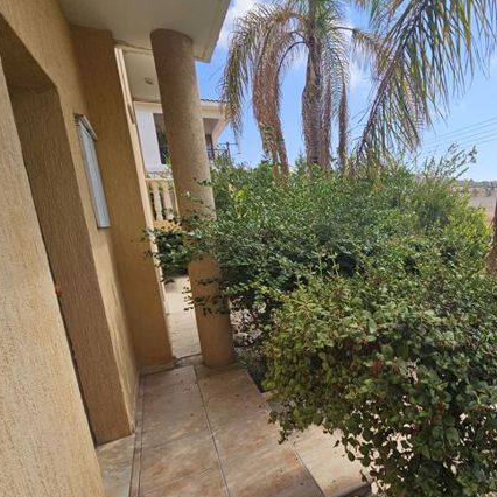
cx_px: 360
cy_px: 281
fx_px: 309
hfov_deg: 73.3
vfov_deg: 77.3
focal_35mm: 19
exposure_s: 1/1677
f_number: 2.2
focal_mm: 2.2
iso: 50
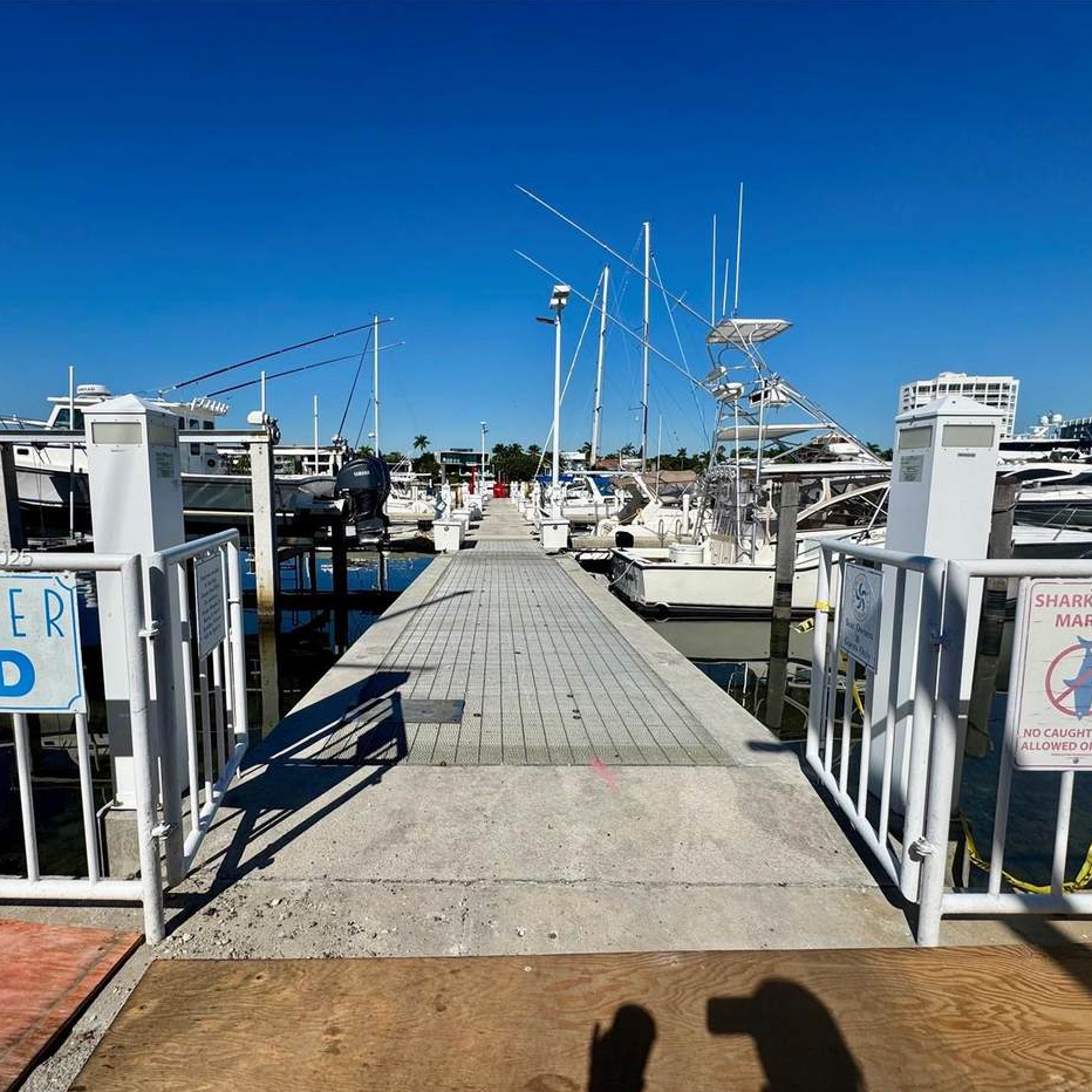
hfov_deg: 83.7
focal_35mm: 17
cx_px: 490
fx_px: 607
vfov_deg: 84.0
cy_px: 559
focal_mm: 2.22
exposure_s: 1/3906
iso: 32
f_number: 2.2
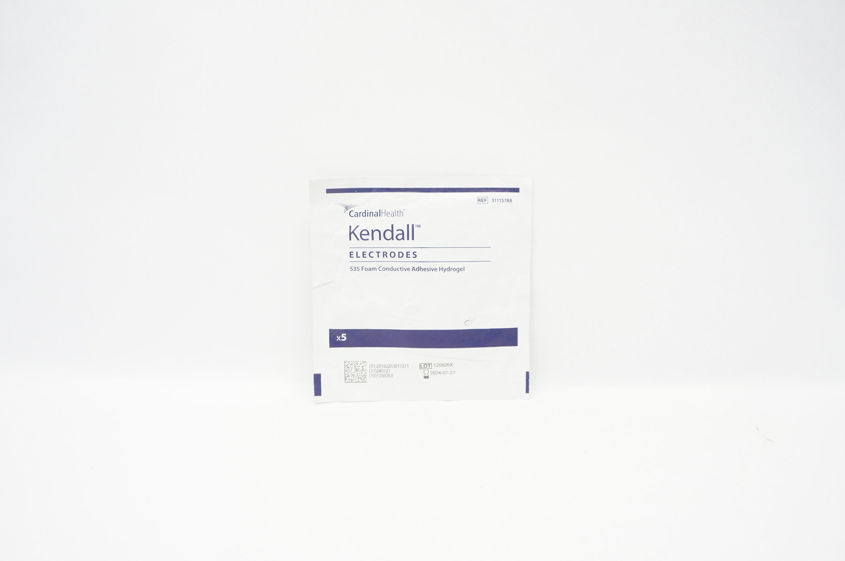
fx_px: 633
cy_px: 280
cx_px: 422
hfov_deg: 67.4
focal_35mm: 27
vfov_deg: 47.8
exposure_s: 1/60
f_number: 4
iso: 400
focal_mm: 18
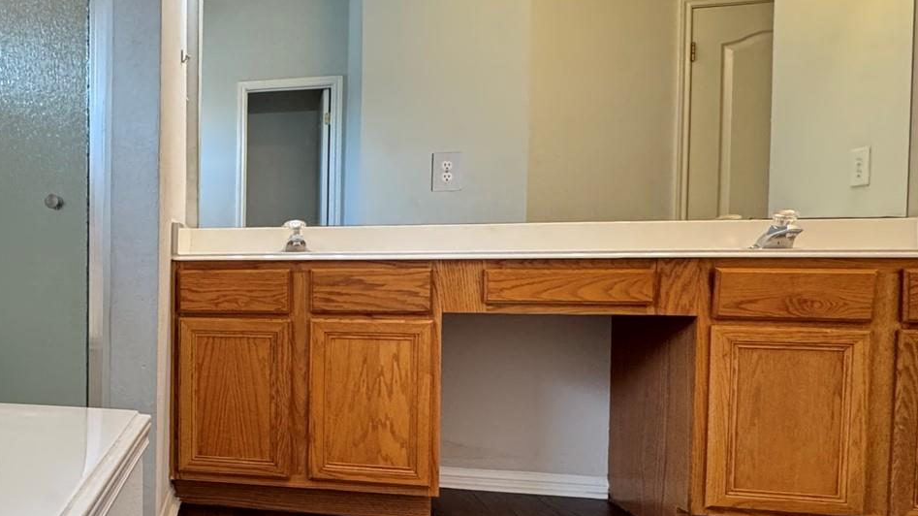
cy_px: 293
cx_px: 10
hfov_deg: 49.2
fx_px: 803
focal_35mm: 33
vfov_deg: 35.5
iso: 320
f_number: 2.2
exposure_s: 1/60
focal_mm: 2.22
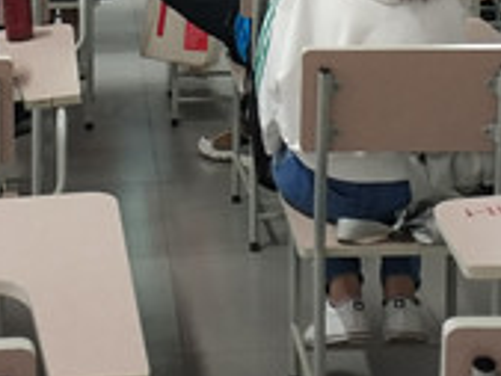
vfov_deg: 13.6
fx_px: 1477
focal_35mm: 102
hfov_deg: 19.2
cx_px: 219
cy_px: -207
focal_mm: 3.82
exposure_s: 1/25
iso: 321
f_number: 1.8
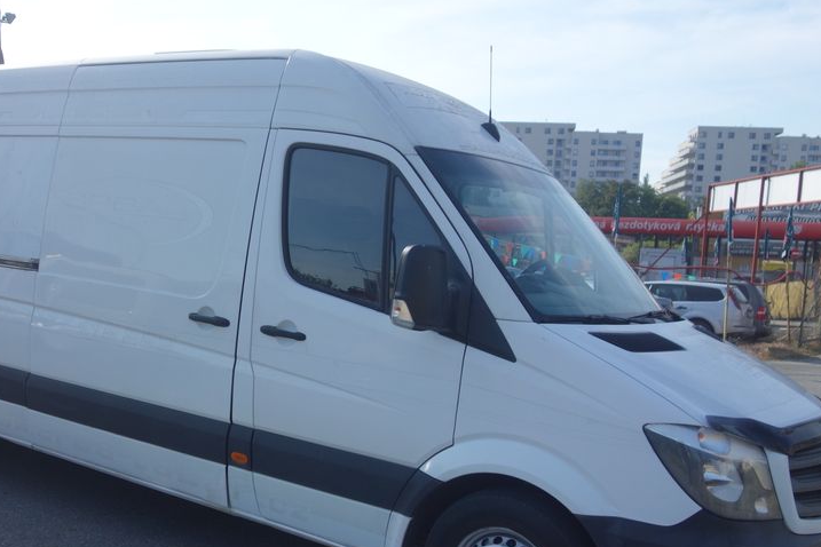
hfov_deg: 47.9
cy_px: 331
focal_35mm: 40
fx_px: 912
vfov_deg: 33.3
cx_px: 297
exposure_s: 1/2000
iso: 125
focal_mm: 10.4
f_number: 2.2
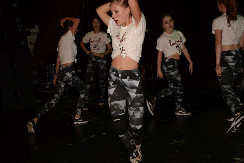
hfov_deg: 38.9
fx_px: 346
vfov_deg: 26.5
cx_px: 125
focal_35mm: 51
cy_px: 85
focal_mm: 32
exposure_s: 1/200
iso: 100
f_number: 4.2
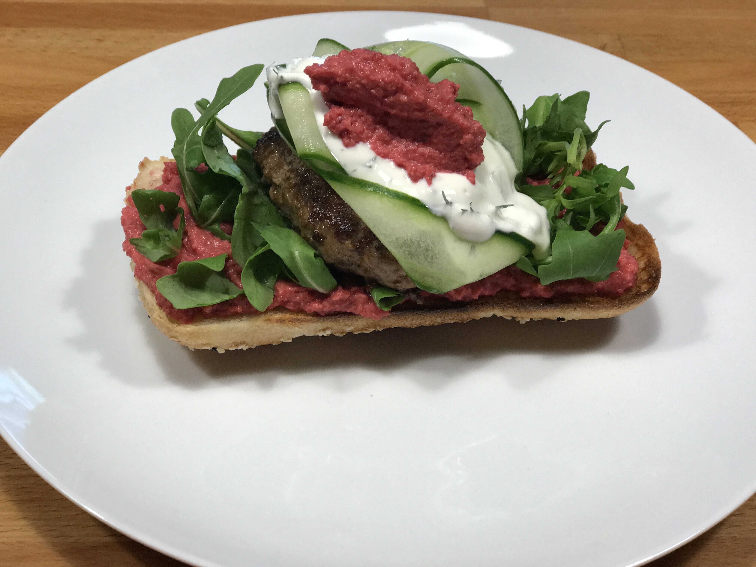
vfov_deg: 25.7
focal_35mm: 57
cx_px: 378
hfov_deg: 33.8
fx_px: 1245
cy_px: 284
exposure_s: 1/50
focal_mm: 6.6
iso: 80
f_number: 2.8
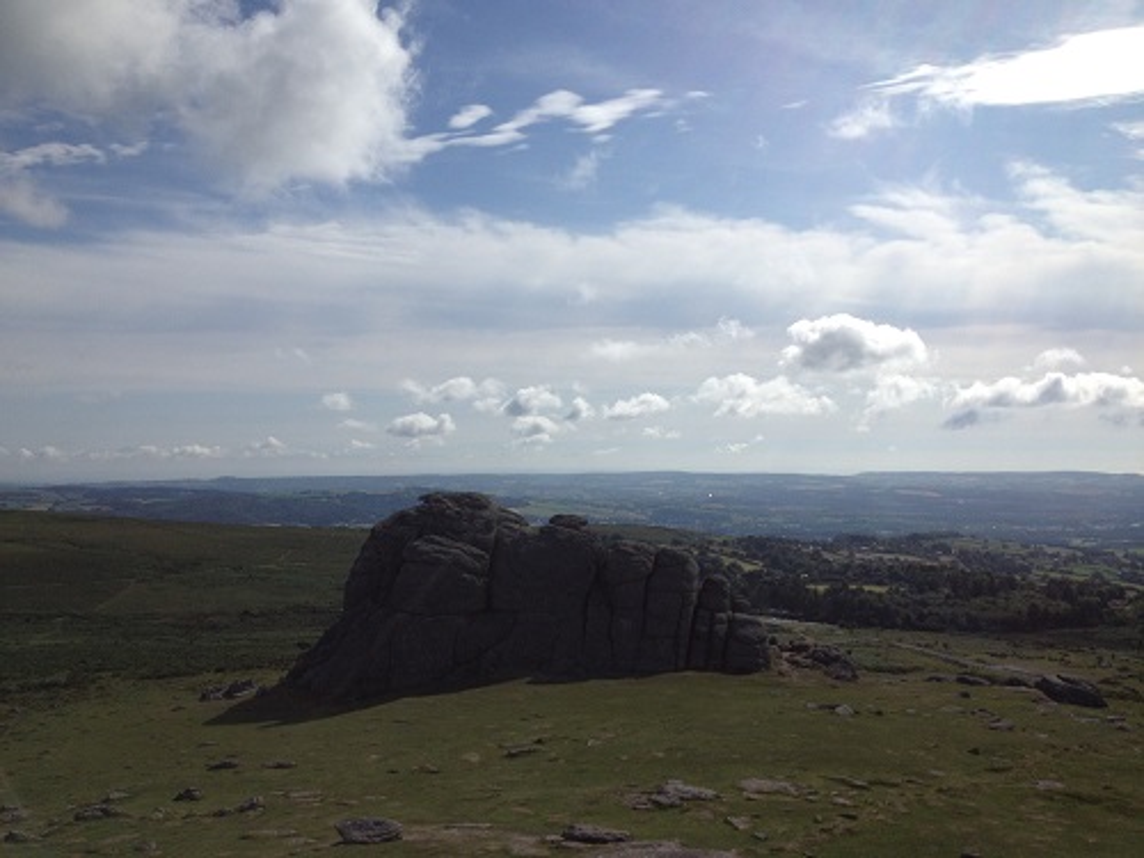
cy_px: 429
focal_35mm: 35
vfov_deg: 40.7
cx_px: 572
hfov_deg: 52.6
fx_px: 1157
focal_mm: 4.28
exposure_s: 1/5025
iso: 50
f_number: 2.4
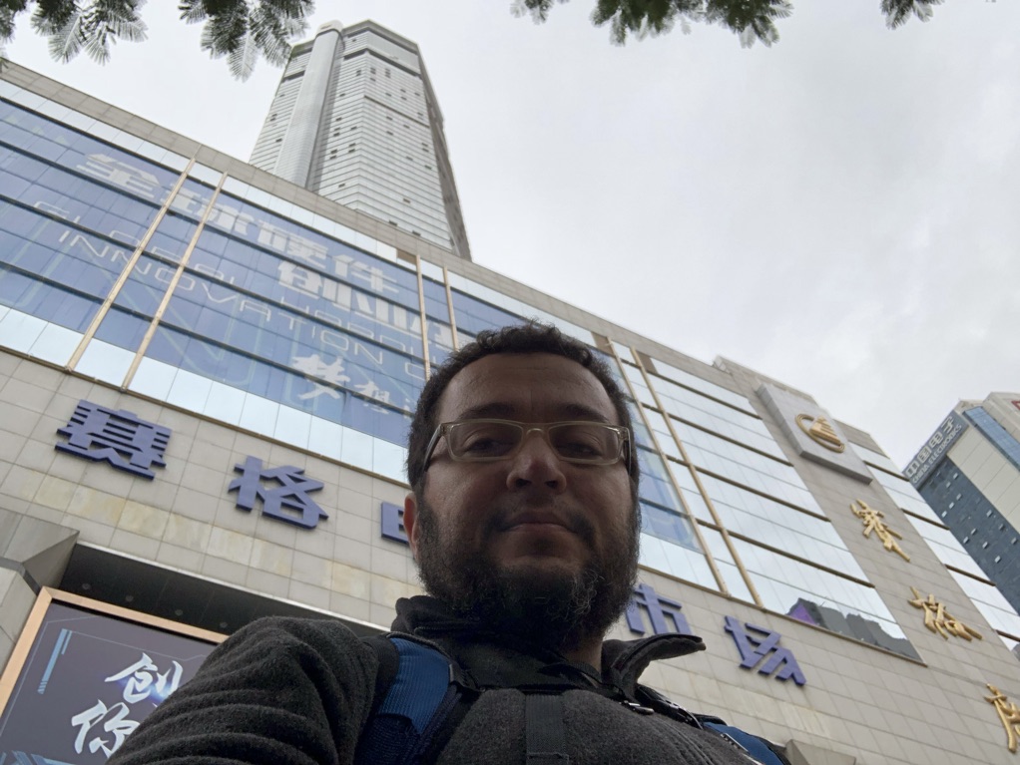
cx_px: 510
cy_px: 382
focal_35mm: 32
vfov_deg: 44.2
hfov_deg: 56.8
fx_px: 943
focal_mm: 2.87
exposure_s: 1/221
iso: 20
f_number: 2.2
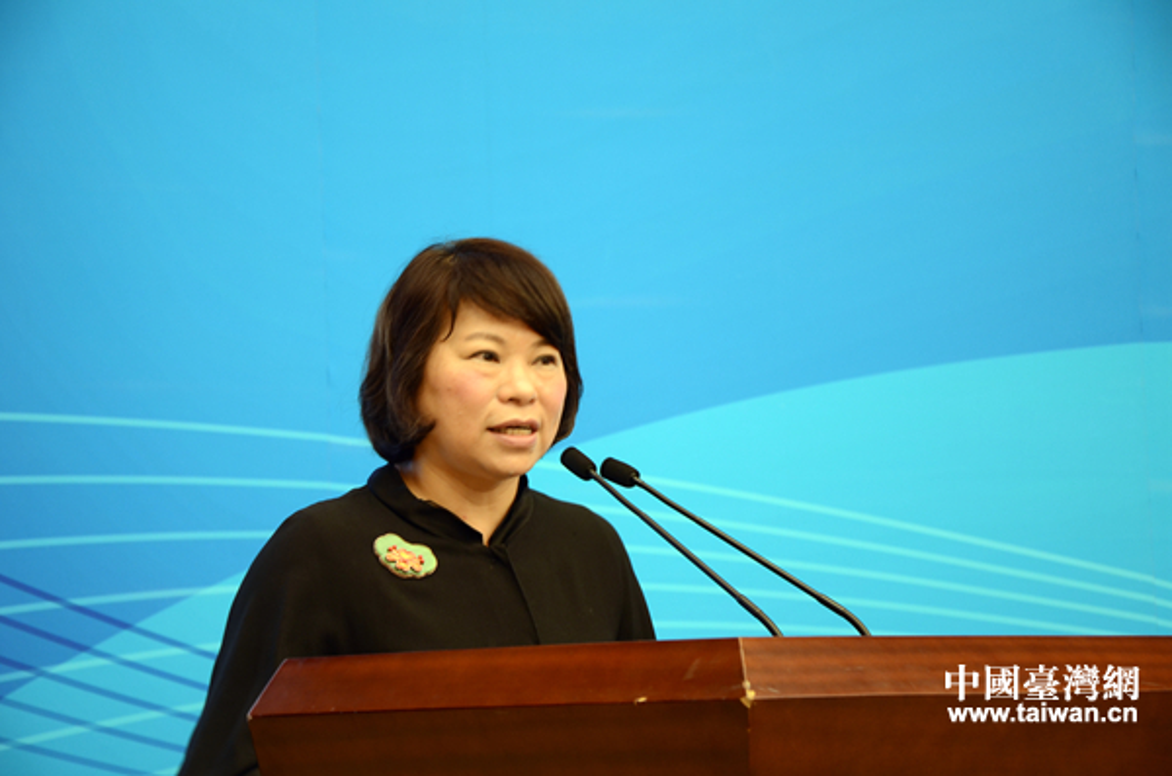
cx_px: 586
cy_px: 388
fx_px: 3410
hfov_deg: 19.5
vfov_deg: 13.0
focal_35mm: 105
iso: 320
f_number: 5.3
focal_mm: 70
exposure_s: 1/20
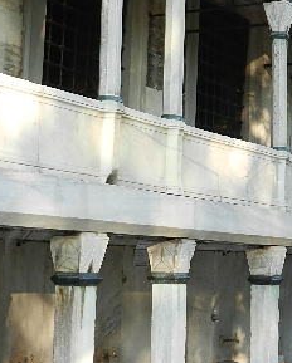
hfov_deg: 18.4
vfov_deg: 23.2
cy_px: 126
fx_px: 884
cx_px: 264
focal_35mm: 82
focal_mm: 6.9
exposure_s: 1/100
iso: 160
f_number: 4
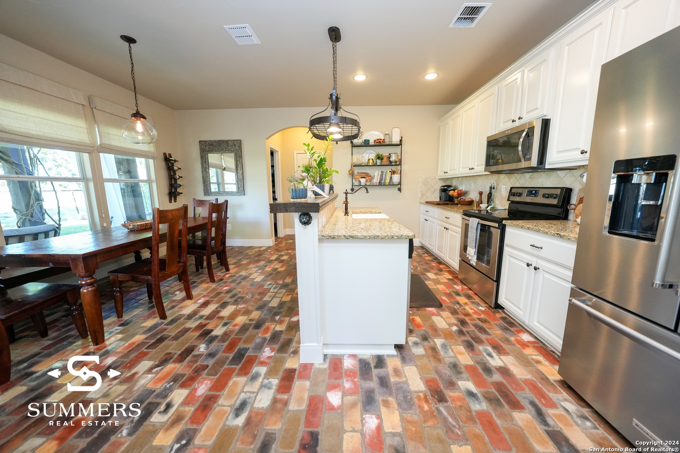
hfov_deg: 112.6
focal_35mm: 12
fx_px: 227
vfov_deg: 90.0
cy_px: 226
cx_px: 340
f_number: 3.2
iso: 1600
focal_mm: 12
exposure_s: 1/160
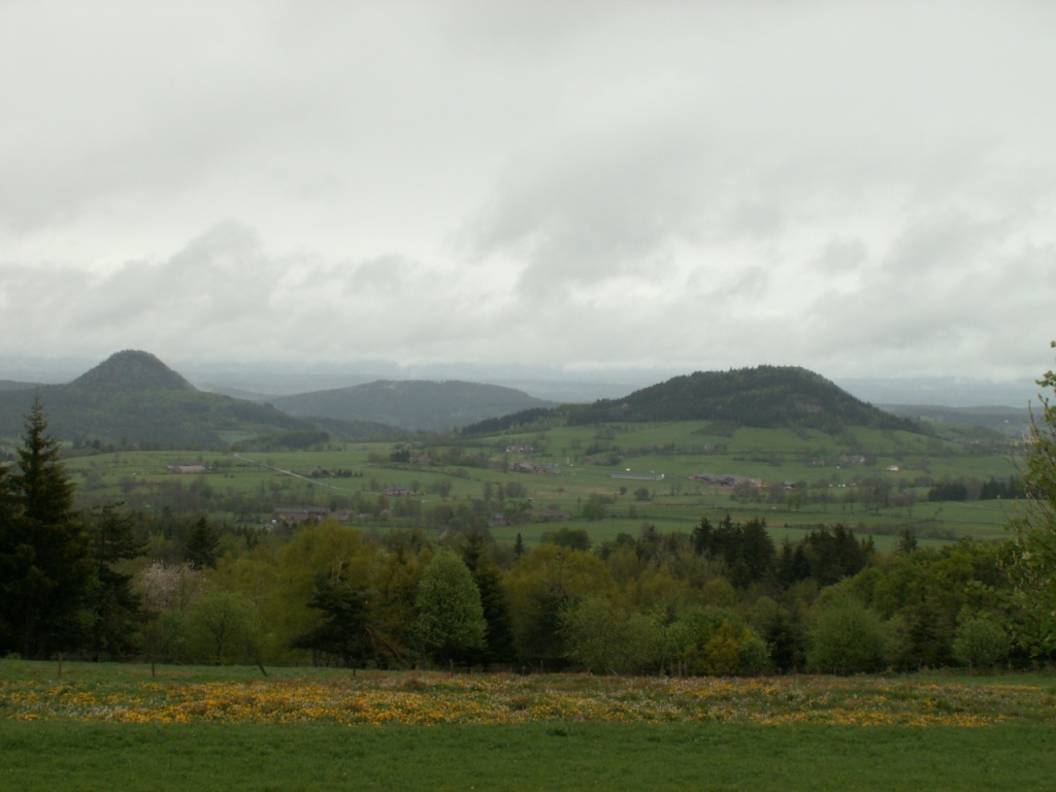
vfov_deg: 25.2
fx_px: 1769
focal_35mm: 58
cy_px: 396
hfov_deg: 33.2
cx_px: 528
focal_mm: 9.67
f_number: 8
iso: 50
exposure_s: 1/80
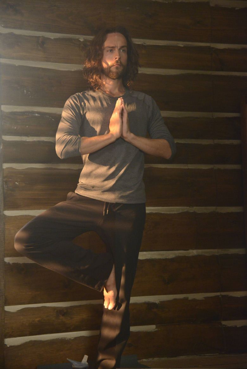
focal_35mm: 70
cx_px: 124
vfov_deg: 28.8
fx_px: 720
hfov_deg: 19.5
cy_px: 184
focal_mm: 70
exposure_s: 1/60
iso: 5000
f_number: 5
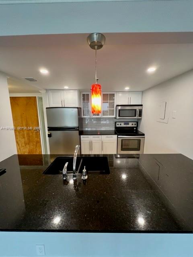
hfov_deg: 89.9
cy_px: 128
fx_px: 97
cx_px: 96
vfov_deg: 106.2
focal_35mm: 13
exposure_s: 1/60
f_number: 1.8
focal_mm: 1.57
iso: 125
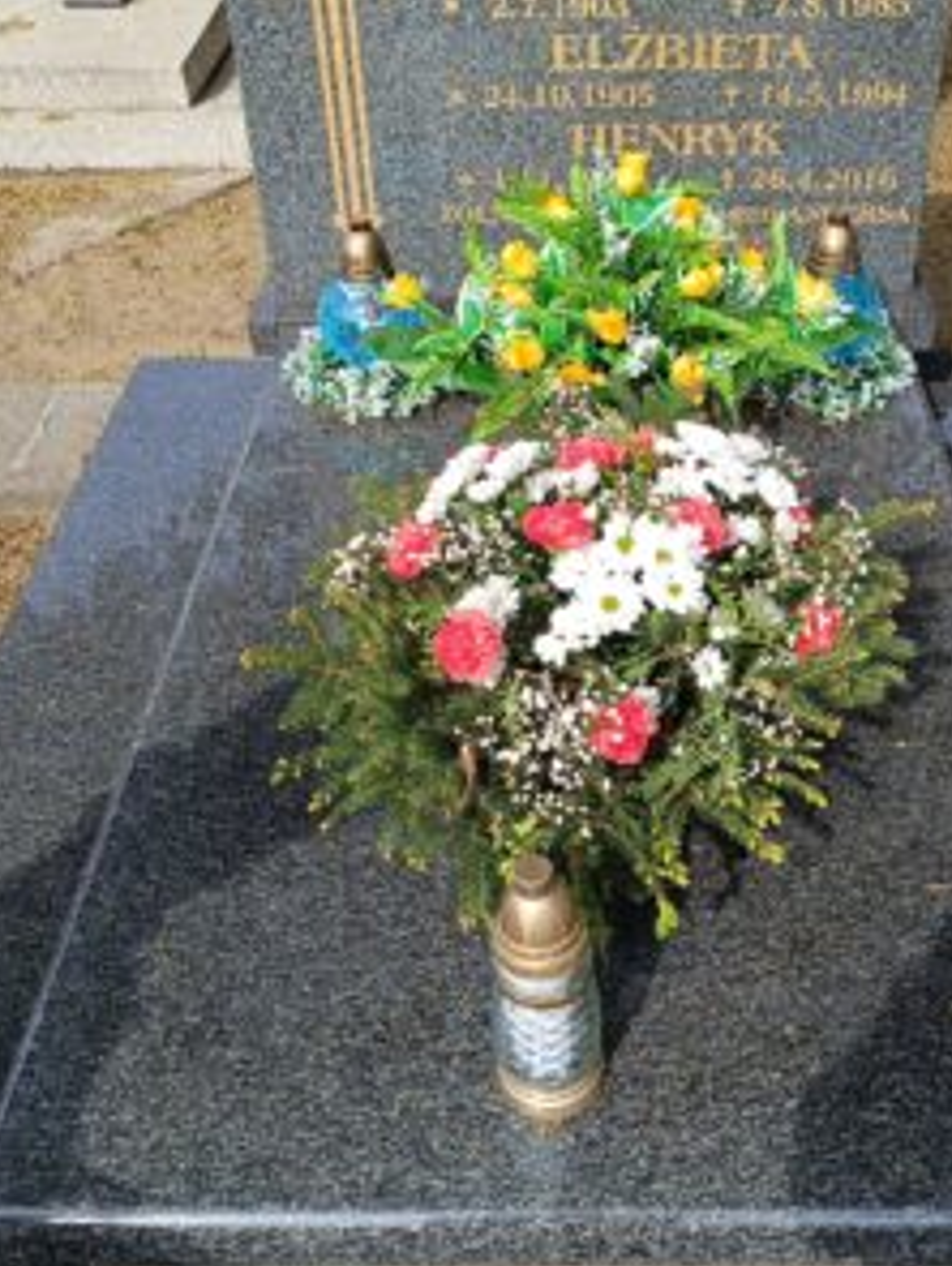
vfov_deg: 47.8
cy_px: 609
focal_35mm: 39
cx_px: 600
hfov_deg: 36.7
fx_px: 1427
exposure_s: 1/543
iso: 54
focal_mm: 5.59
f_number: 1.88
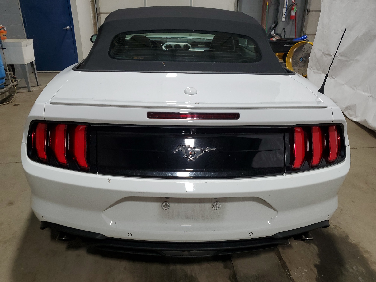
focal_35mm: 26
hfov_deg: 67.3
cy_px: 141
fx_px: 282
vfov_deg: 53.1
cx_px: 188
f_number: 1.5
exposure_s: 1/60.2
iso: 62
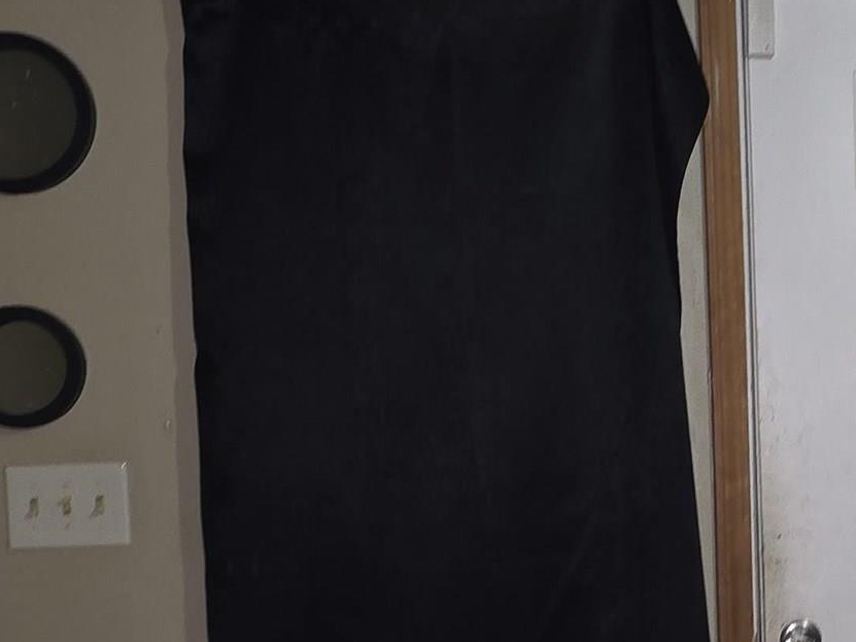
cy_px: 458
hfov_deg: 22.1
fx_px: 2102
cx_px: 872
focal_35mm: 85
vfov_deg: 17.3
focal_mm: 6.3
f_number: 1.7
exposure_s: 1/13.4
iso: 160
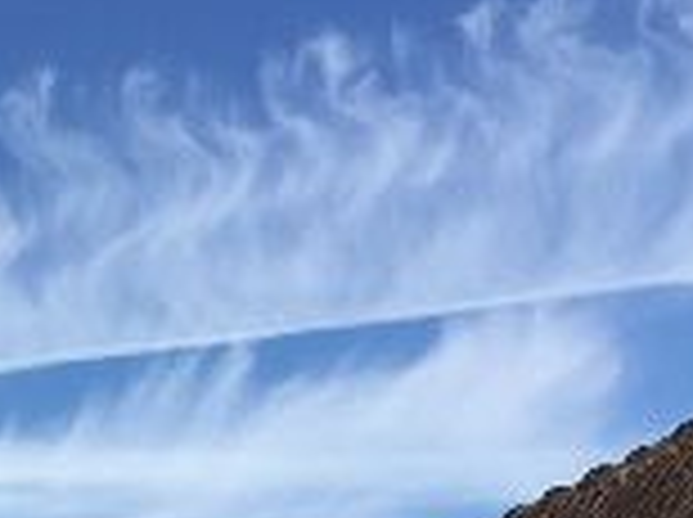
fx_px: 2259
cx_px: -382
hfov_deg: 15.9
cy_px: 775
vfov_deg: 12.4
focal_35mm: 113
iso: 32
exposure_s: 1/1364
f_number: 2.2
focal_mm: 4.15
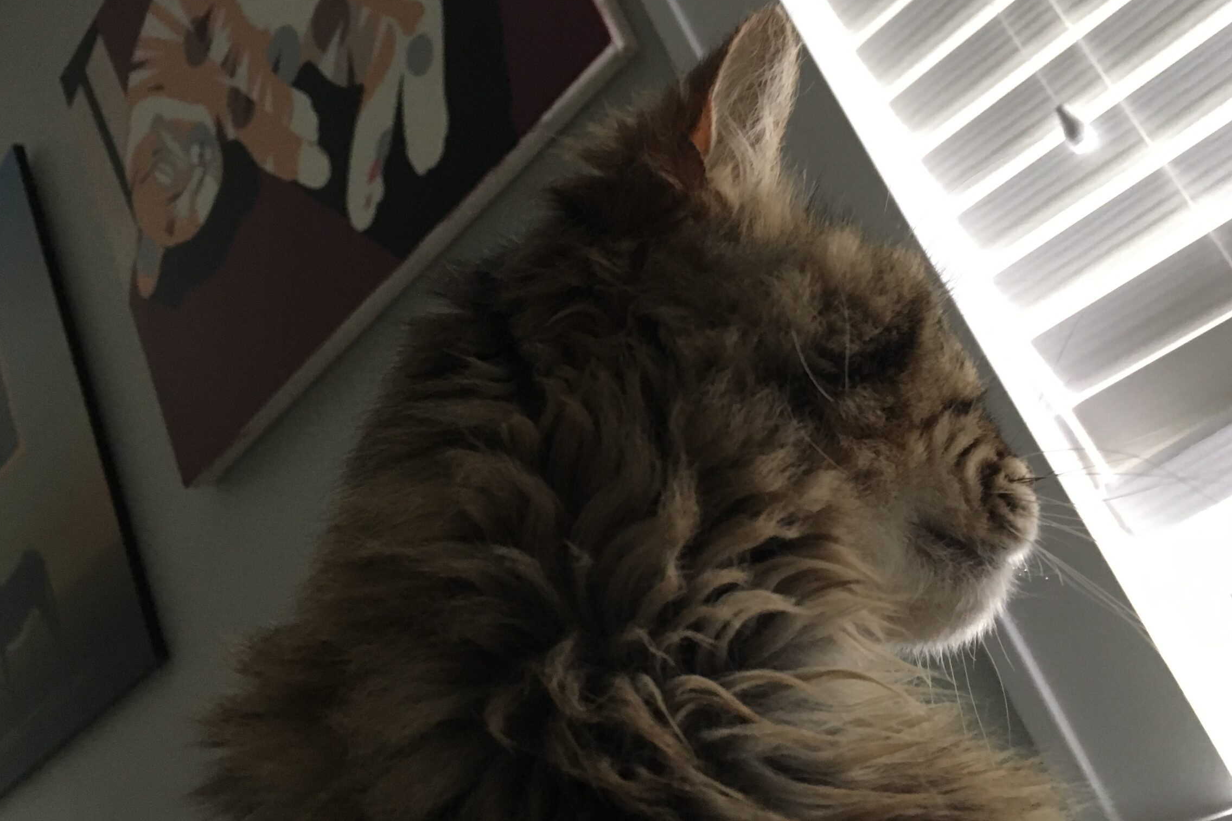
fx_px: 1163
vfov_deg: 38.9
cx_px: 564
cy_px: 383
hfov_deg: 55.7
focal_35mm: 34
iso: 200
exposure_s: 1/15
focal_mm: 4.15
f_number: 2.2
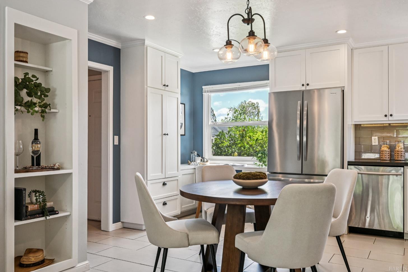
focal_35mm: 31
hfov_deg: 60.3
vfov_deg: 42.3
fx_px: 351
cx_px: 201
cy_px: 138
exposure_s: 1/160
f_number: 13
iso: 1600
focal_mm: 30
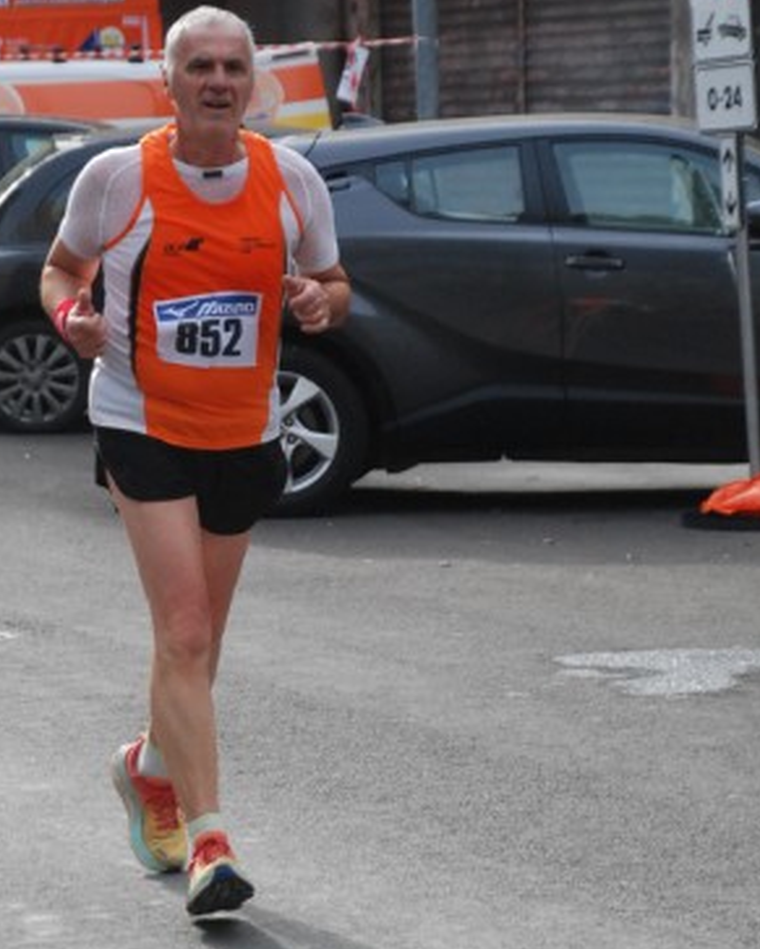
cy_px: 515
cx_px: 317
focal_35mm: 175
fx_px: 4908
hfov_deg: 8.9
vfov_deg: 11.0
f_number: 5.6
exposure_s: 1/1000
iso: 1000
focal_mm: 75
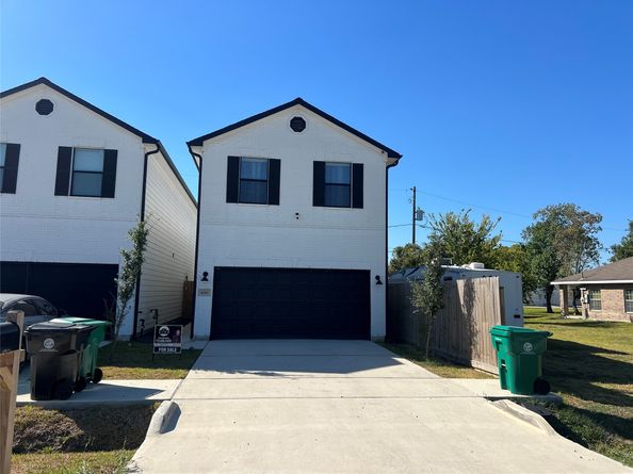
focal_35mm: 26
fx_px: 475
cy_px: 237
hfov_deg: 67.3
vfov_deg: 53.0
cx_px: 316
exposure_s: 1/4115
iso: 50
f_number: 1.5
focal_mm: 5.7
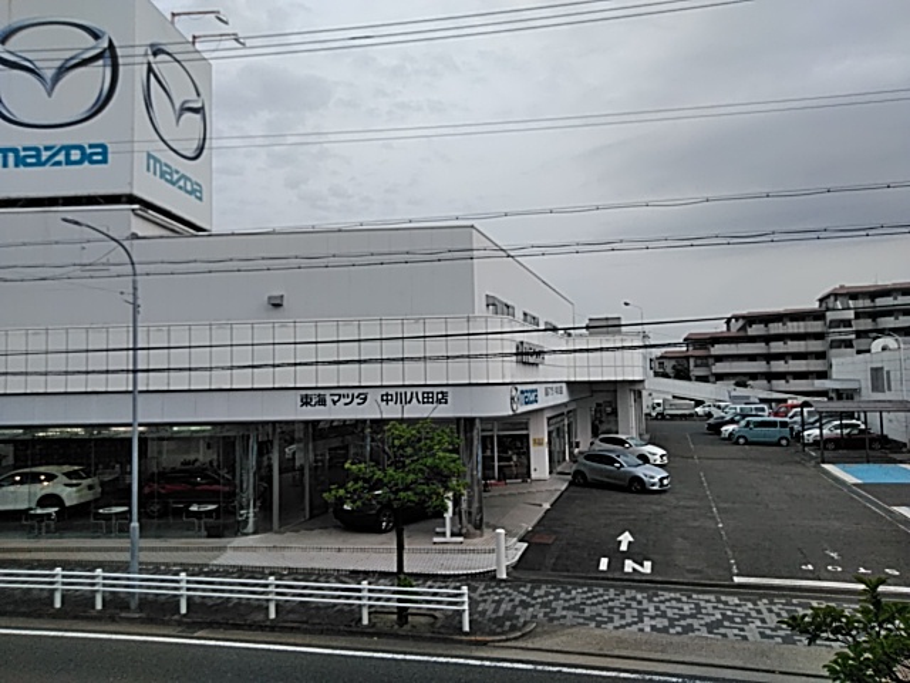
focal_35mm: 27
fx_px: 710
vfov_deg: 51.4
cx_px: 455
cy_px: 342
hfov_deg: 65.3
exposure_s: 1/538
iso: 60
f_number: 2.2
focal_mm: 3.46
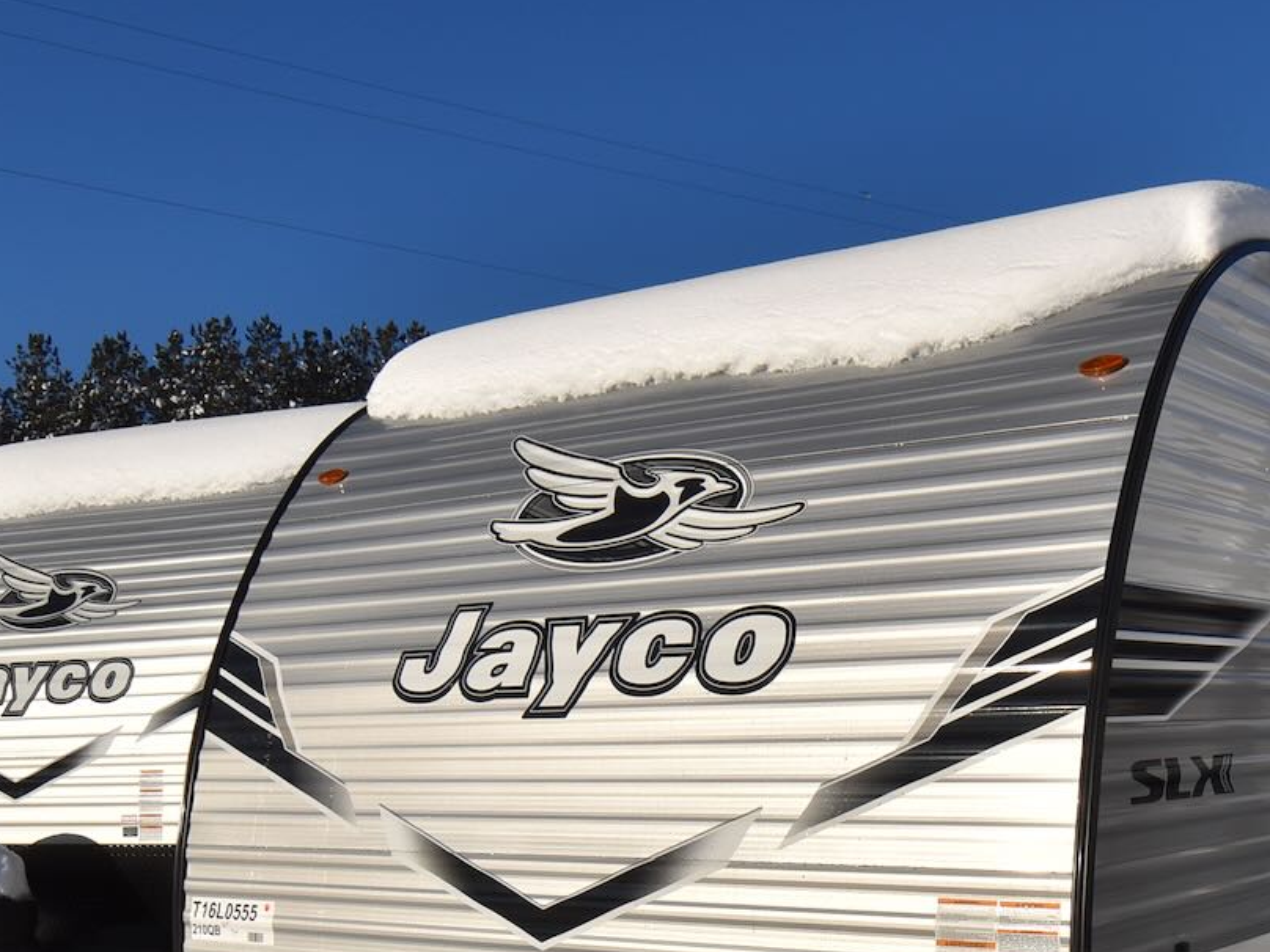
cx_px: 927
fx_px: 1651
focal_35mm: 45
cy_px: 811
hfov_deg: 41.0
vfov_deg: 31.1
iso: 200
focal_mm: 14
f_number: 13
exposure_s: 1/640
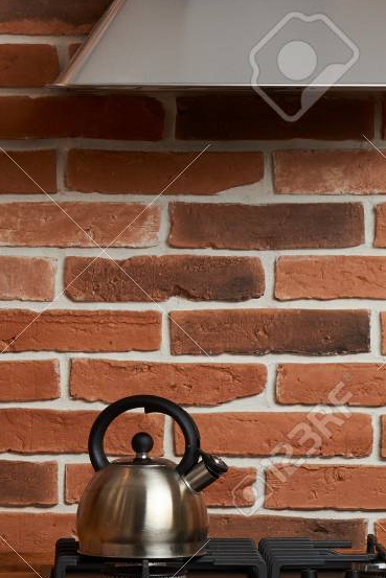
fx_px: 3970
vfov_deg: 8.3
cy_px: 634
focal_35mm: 247
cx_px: 261
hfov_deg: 5.6
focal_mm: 105
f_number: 14
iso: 200
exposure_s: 1/125
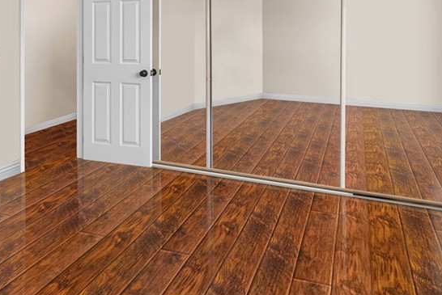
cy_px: 61
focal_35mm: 30
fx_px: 369
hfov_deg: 61.6
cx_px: 189
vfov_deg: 41.9
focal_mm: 16
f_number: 8
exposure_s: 1
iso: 200
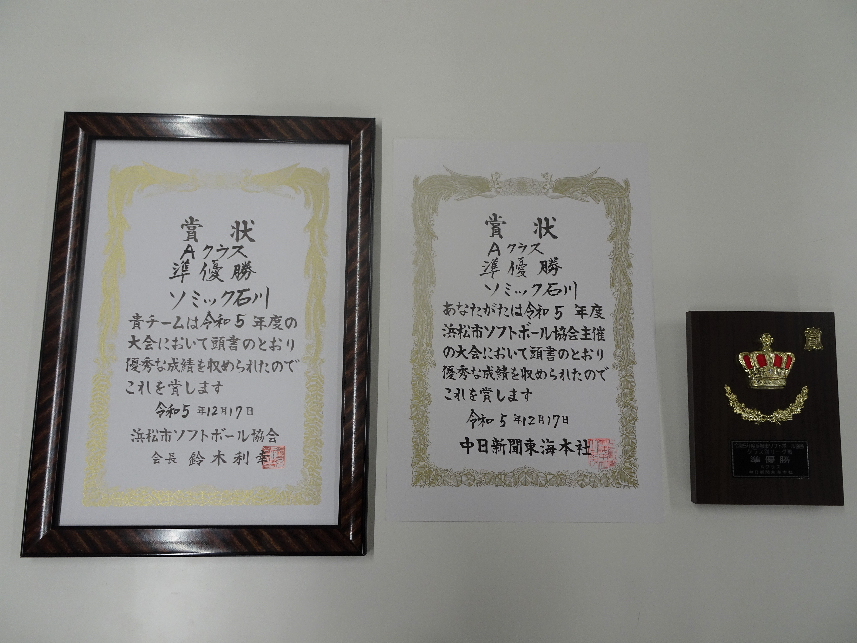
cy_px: 322
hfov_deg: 71.6
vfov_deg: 56.8
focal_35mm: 24
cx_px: 428
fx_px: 594
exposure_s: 1/40
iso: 80
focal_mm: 4.1
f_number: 3.5
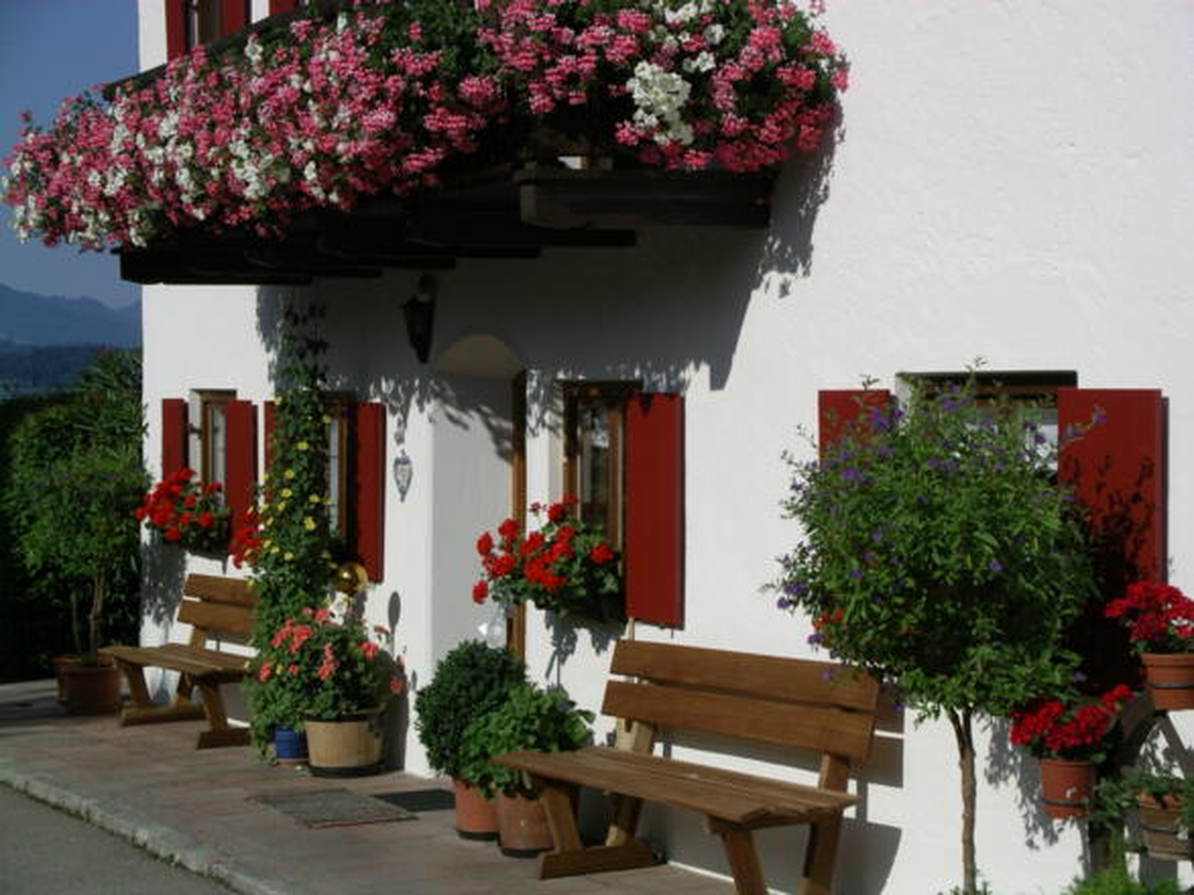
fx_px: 2897
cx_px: 597
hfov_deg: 23.3
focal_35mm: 84
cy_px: 448
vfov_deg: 17.6
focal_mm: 17.4
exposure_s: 1/625
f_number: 6.5
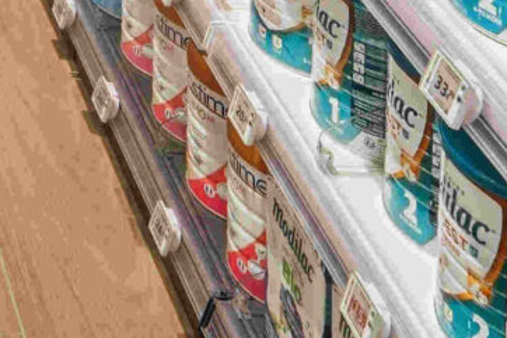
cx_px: -399
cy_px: -849
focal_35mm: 99
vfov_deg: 9.1
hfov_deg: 17.1
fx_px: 1394
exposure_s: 1/15
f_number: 11
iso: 200
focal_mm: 14
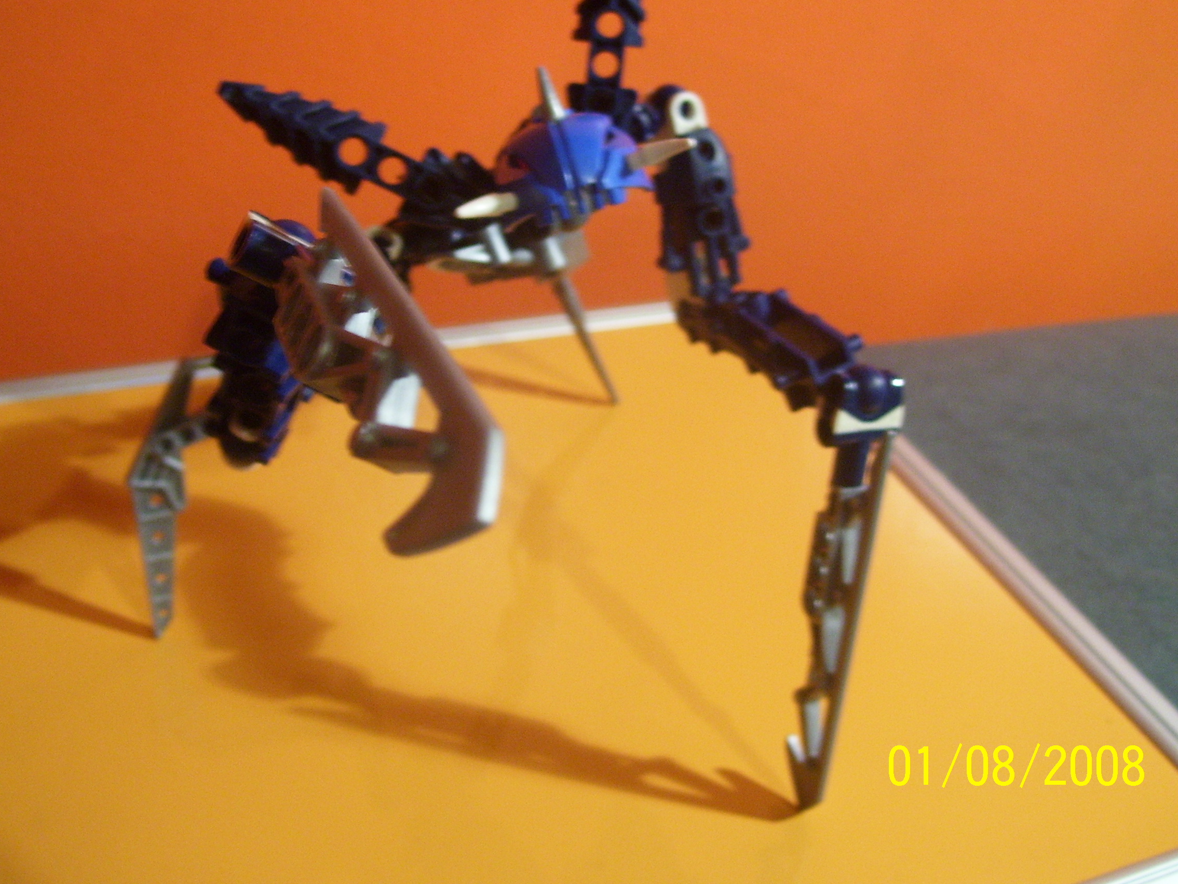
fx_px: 1429
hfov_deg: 44.8
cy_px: 387
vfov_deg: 34.3
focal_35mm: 42
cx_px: 545
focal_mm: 6
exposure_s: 1/8
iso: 160
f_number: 2.7
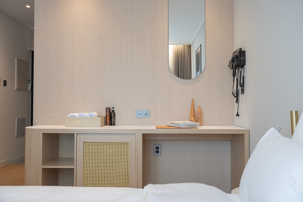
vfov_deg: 38.9
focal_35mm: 34
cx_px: 152
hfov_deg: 55.8
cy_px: 101
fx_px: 286
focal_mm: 34
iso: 800
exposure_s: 1/200
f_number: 4.5
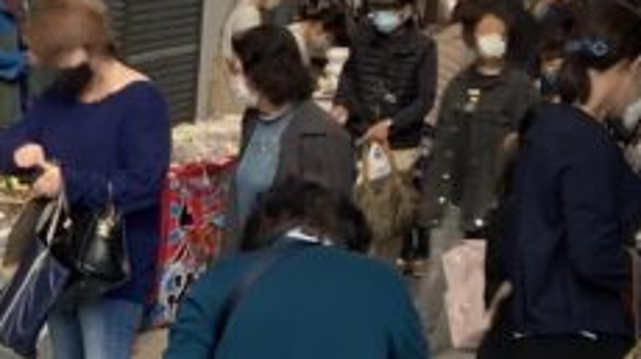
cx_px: -187
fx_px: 2887
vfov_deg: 7.1
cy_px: 281
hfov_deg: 12.3
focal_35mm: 170
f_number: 1.8
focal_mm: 3.99
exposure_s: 1/303
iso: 20
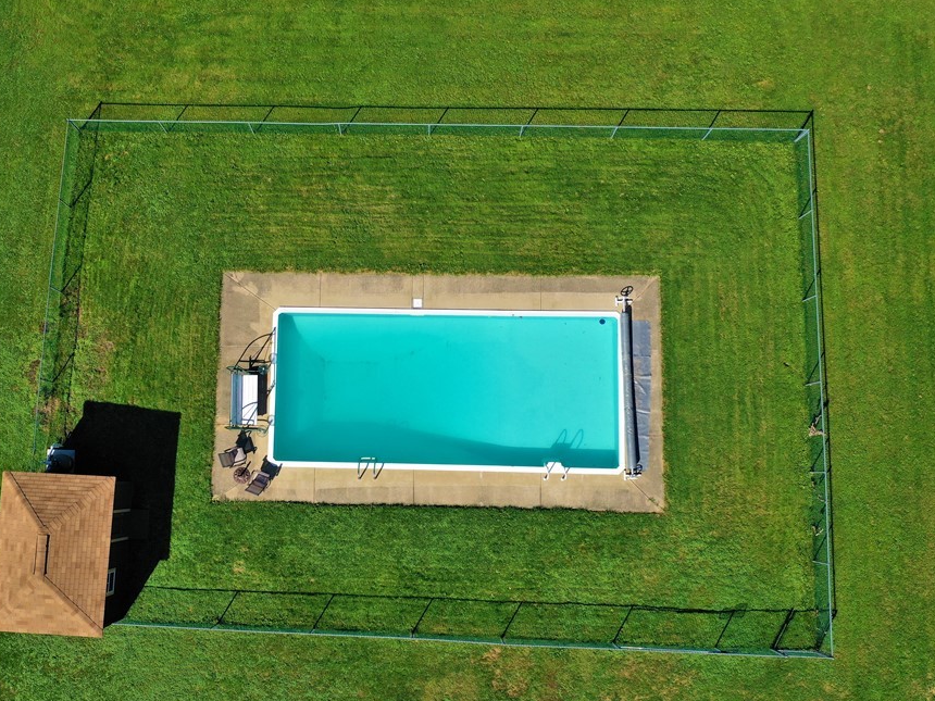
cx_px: 365
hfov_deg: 53.5
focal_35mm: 34
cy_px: 353
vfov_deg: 41.8
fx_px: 918
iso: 100
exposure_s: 1/500
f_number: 6.3
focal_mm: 10.26
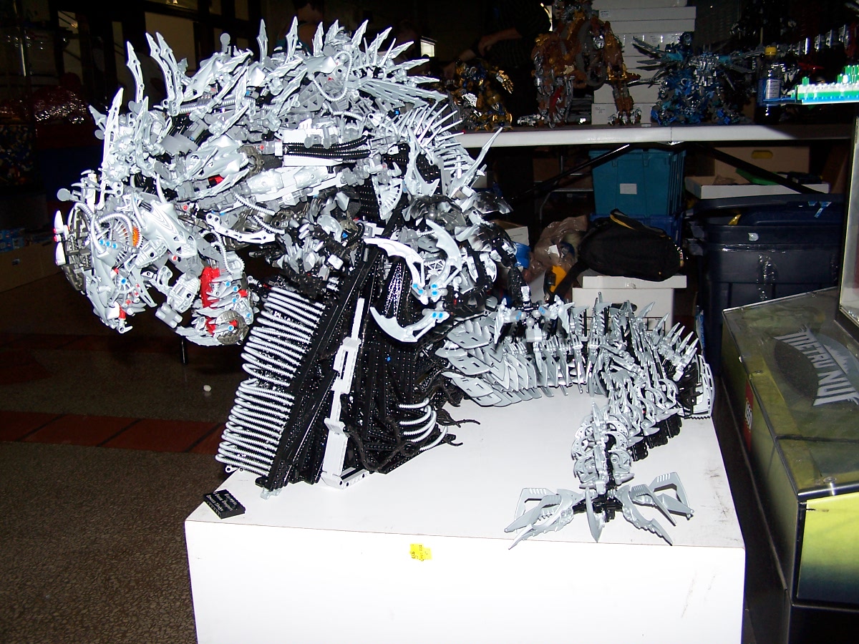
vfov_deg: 37.7
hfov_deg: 49.0
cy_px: 322
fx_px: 943
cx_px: 430
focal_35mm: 38
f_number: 2.8
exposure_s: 1/60
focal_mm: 6.3
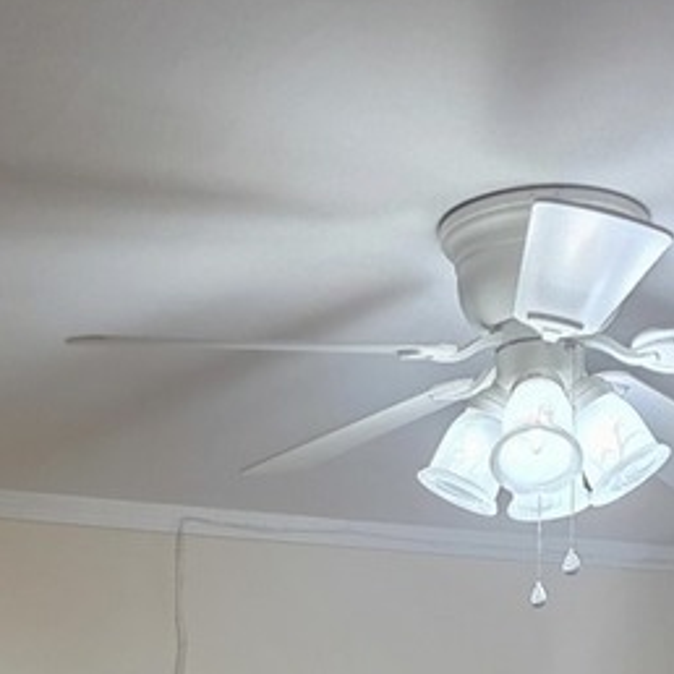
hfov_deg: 20.4
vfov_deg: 16.9
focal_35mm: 85
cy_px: 1207
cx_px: 300
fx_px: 1872
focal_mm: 6.3
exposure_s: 1/120
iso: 800
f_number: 1.7
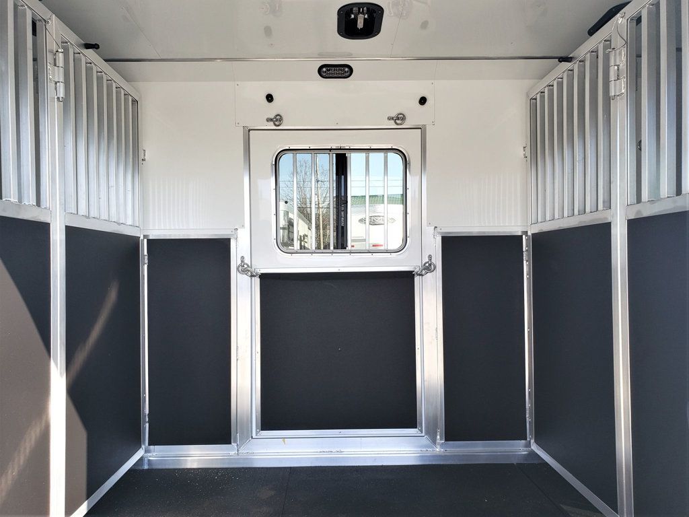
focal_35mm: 26
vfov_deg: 53.1
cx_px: 344
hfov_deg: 67.3
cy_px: 258
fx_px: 518
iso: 50
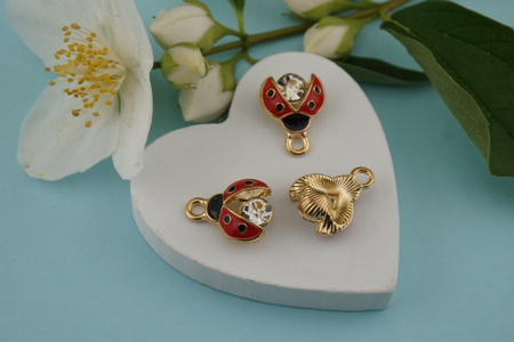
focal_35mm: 68
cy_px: 171
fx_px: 964
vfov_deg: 20.2
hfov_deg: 29.9
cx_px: 257
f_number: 9
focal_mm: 45
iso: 100
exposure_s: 1/100
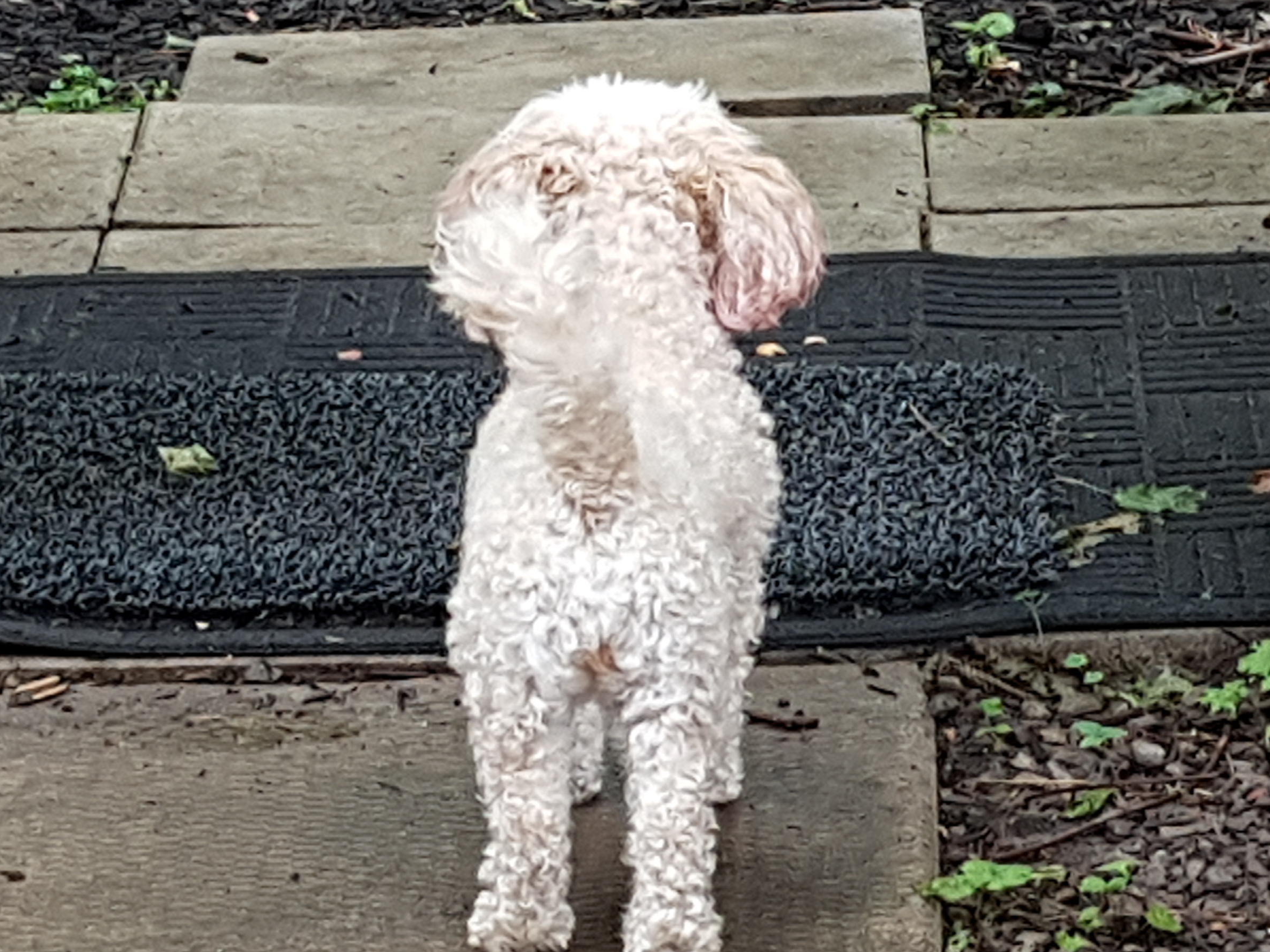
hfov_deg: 42.9
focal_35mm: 44
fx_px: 1614
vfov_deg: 32.9
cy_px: 454
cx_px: 611
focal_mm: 4.2
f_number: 1.7
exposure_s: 1/50
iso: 64
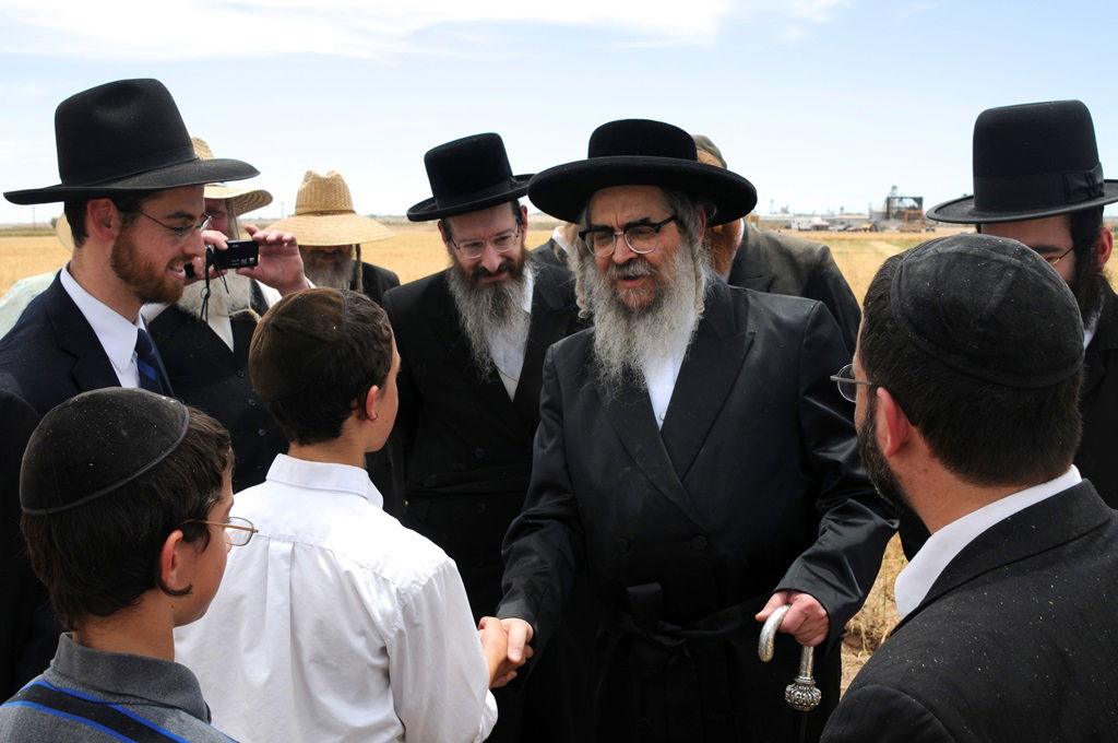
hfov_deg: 46.5
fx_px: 1303
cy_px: 372
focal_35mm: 42
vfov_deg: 31.8
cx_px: 559
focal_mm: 28
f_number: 10
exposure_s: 1/400
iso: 250
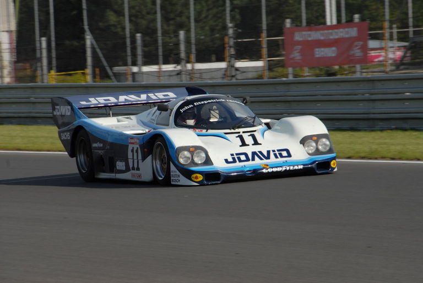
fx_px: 3529
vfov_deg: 4.6
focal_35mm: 300
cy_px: 142
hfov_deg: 6.9
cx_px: 212
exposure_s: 1/500
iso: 400
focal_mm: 200
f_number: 11
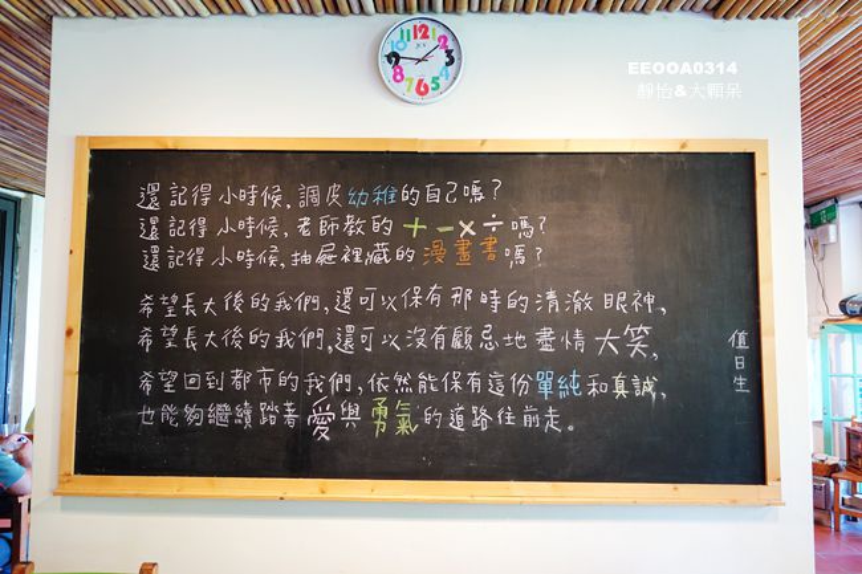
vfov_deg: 53.1
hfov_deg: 73.8
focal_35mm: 24
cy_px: 287
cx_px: 431
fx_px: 574
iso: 250
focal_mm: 8.8
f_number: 1.8
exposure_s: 1/30
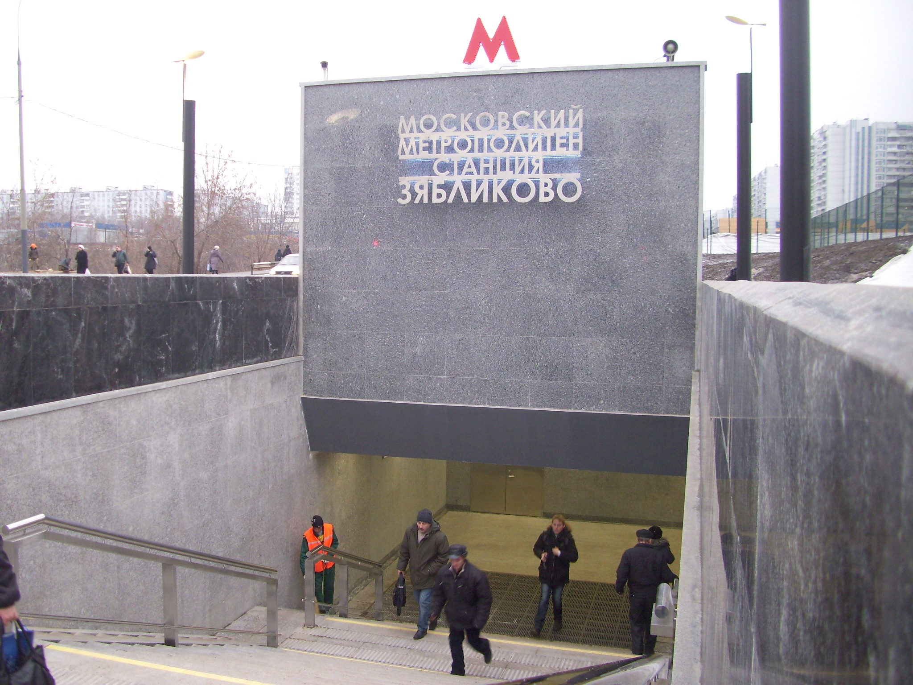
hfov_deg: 54.0
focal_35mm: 34
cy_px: 342
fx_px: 897
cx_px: 456
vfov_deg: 41.8
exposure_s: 1/25
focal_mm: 5.7
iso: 80
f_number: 2.9
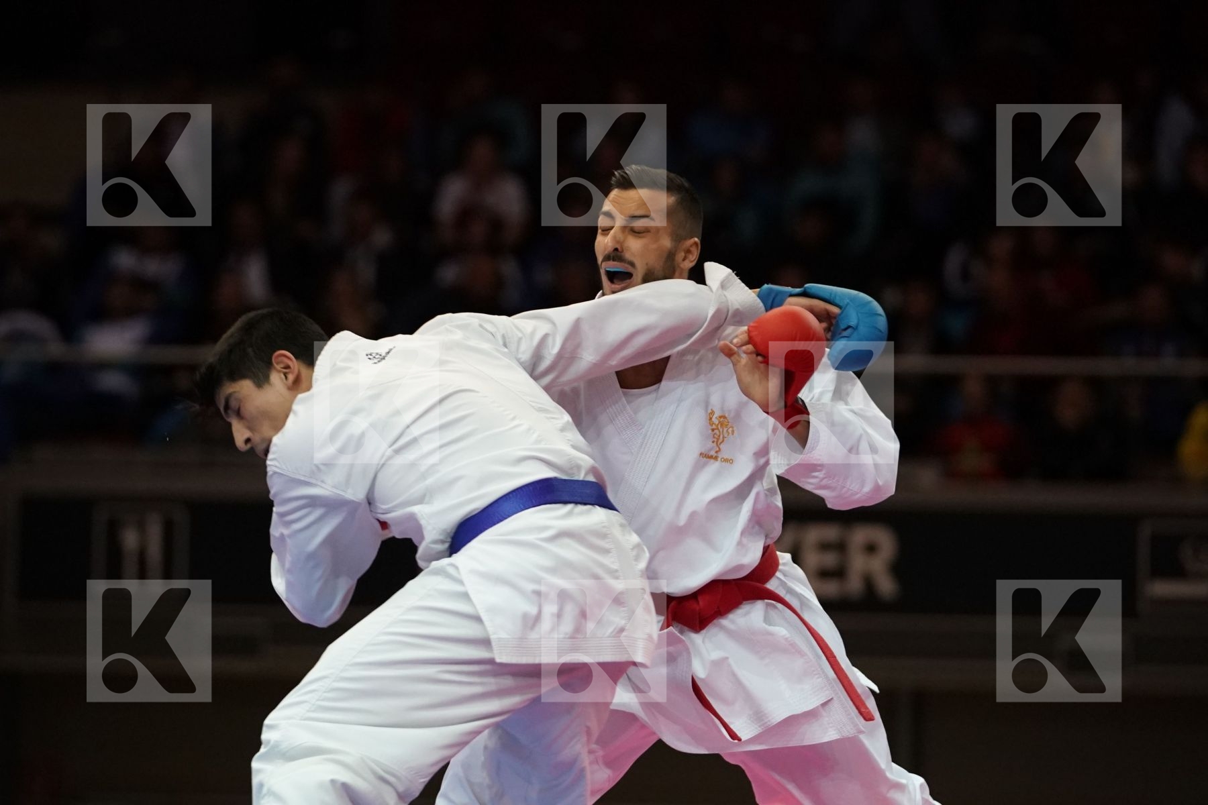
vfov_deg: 6.2
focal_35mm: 222
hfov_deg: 9.3
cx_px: 604
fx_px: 7449
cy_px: 402
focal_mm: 148
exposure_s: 1/1000
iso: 3200
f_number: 2.8
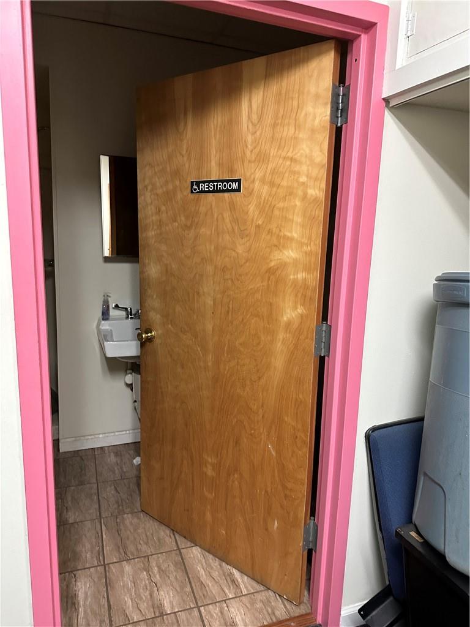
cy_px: 314
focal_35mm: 24
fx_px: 434
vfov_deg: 71.6
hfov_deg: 56.8
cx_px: 235
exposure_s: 1/60
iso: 500
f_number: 1.78
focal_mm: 6.86
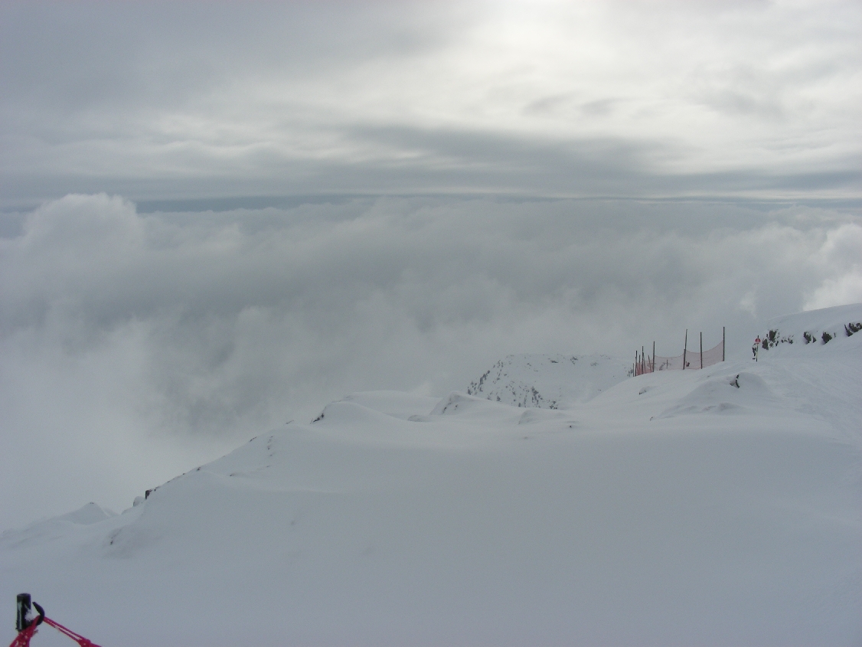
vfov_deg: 37.7
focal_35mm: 38
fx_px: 946
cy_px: 324
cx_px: 431
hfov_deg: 49.0
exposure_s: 1/510
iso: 50
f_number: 5.6
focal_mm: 6.3
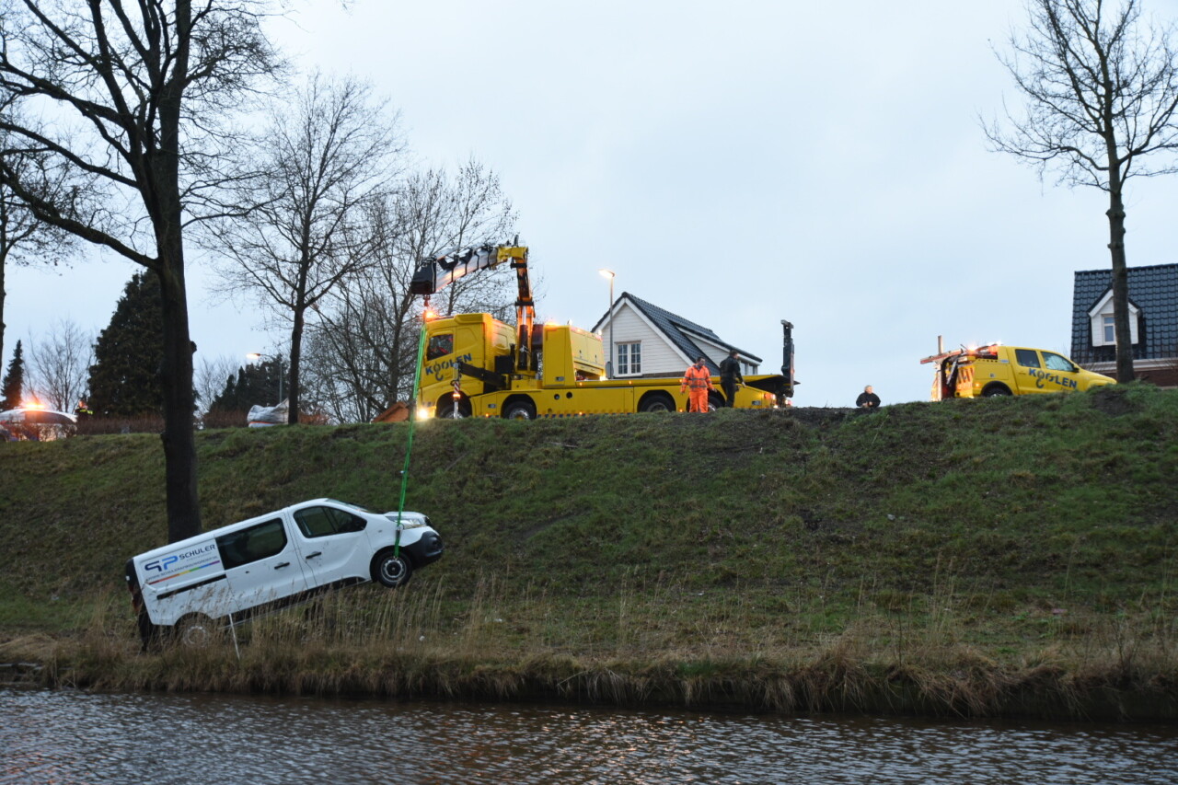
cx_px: 589
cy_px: 392
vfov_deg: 34.2
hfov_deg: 49.6
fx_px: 1276
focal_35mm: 39
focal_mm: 26
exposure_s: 1/40
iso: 400
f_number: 3.5
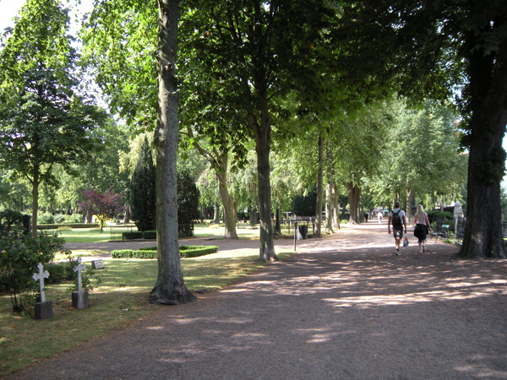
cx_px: 254
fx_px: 513
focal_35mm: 35
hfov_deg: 52.6
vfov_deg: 40.7
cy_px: 190
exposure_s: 1/84.6
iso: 64
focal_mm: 5.9
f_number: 3.8
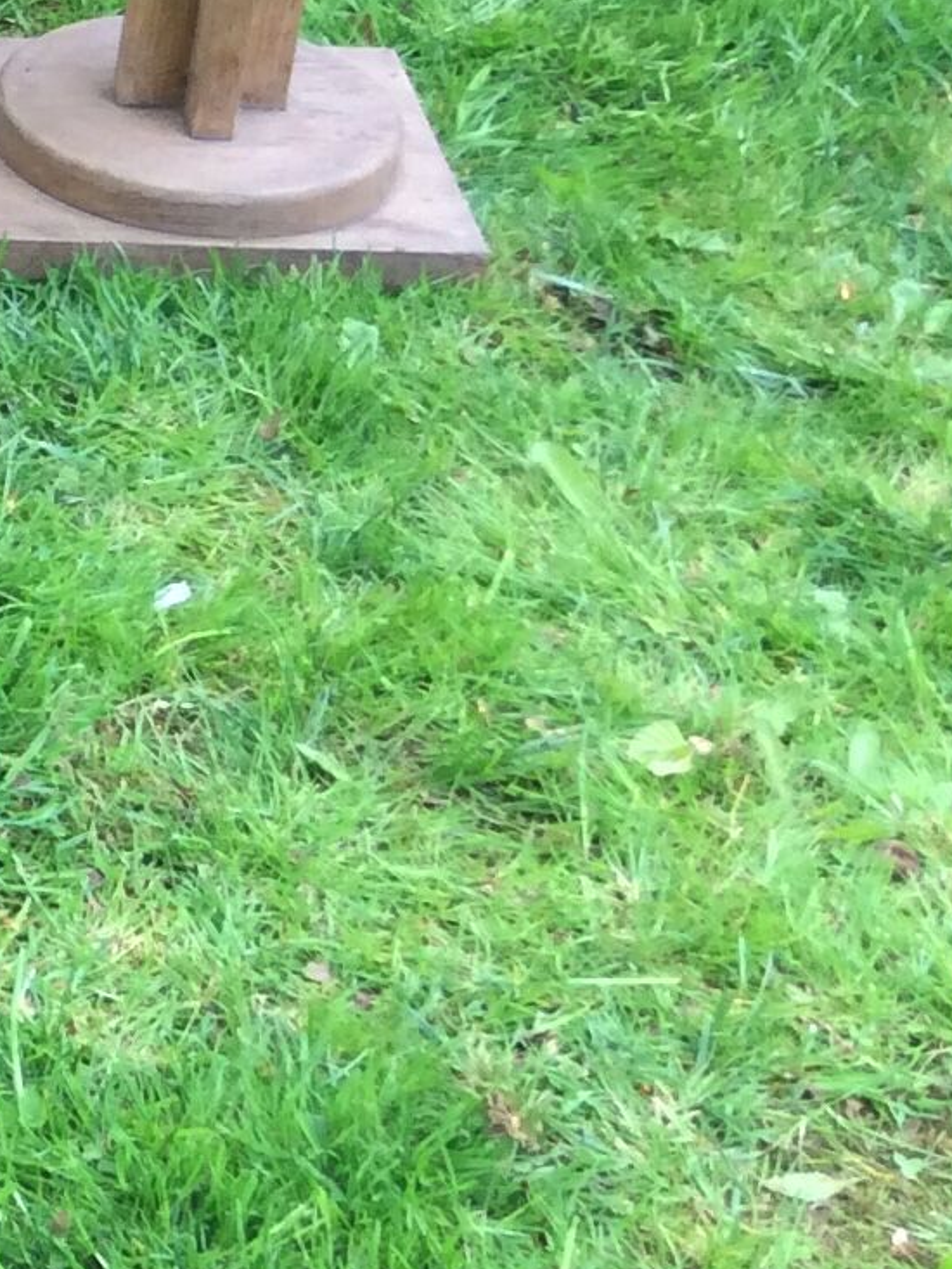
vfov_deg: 17.3
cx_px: -1077
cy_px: 227
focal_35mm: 113
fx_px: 4142
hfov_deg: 11.5
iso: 40
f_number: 2.4
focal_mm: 3.3
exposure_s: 1/100
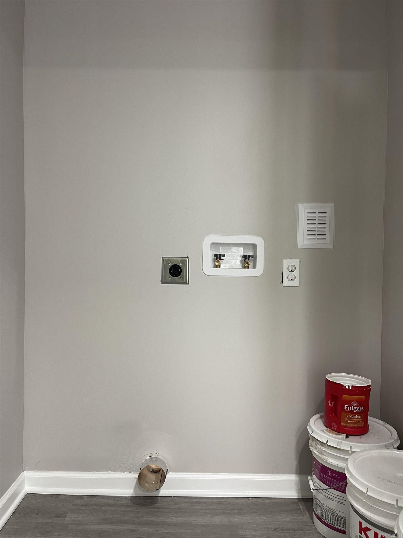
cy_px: 269
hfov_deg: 54.9
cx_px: 202
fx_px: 388
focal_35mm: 25
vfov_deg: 69.4
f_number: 1.6
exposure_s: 1/60
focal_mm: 5.1
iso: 125
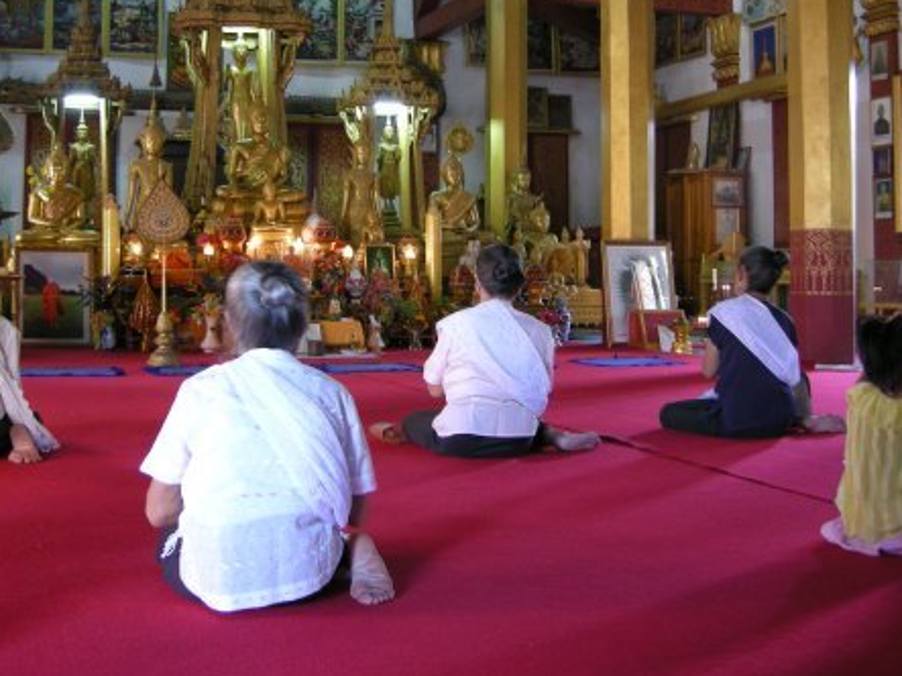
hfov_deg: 36.8
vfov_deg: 27.8
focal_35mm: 52
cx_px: 448
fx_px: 1355
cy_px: 200
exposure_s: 1/7.9
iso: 132
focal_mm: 7.5
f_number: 2.7
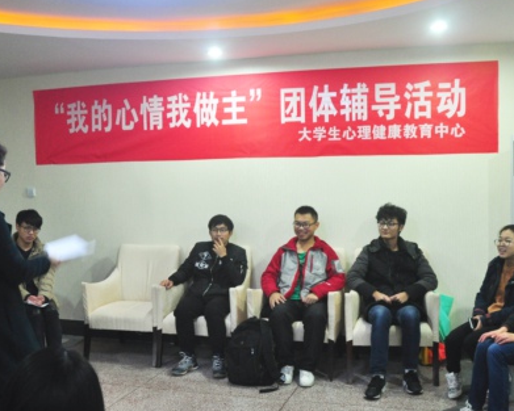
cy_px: 216
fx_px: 670
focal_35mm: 44
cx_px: 223
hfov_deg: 41.9
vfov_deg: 34.2
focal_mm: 18
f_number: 4.5
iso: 800
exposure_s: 1/20
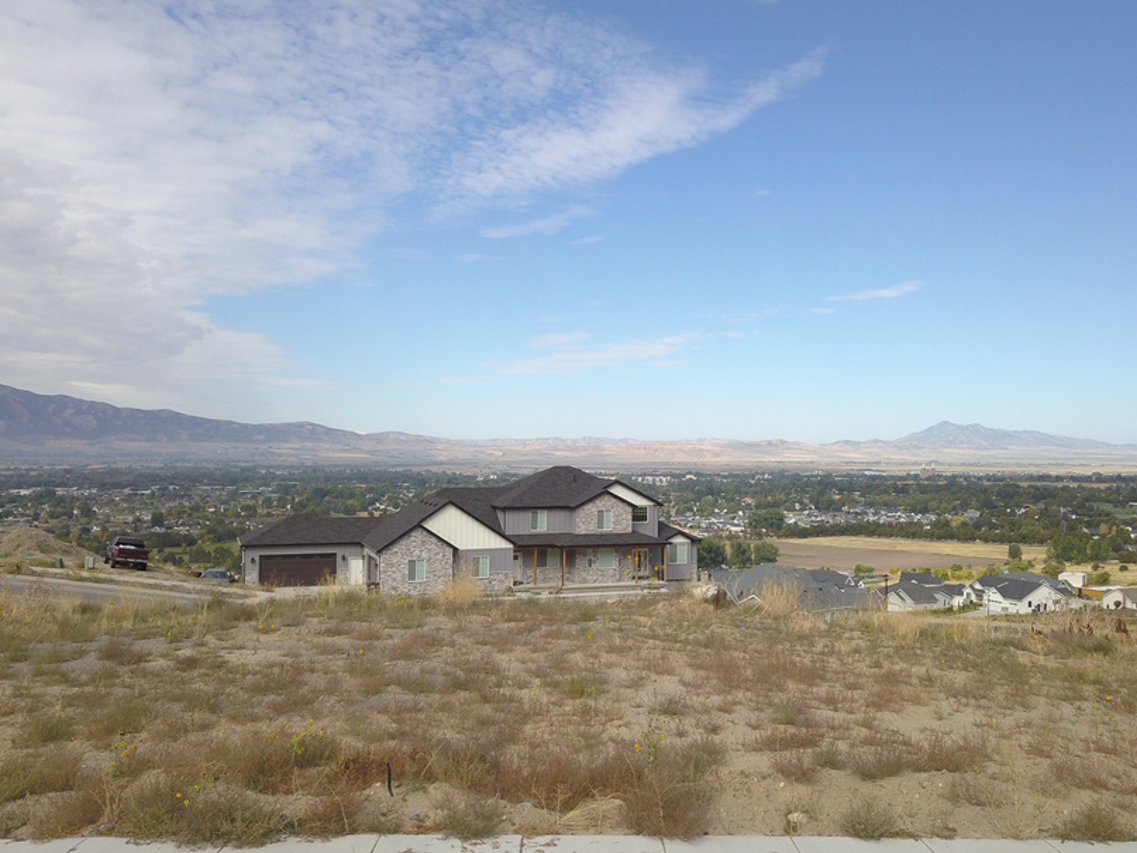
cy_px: 440
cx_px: 628
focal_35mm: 33
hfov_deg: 55.2
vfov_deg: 42.9
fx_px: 1084
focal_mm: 4.73
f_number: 2.2
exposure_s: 1/100
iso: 196
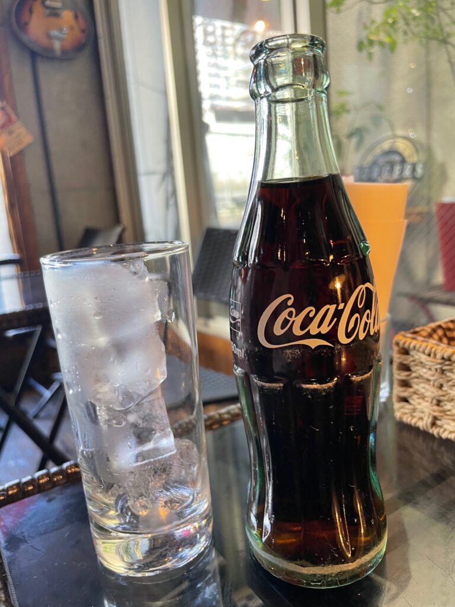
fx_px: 456
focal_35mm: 26
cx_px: 228
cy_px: 304
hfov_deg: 53.1
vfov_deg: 67.3
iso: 80
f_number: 1.6
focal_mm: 4.2
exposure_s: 1/50
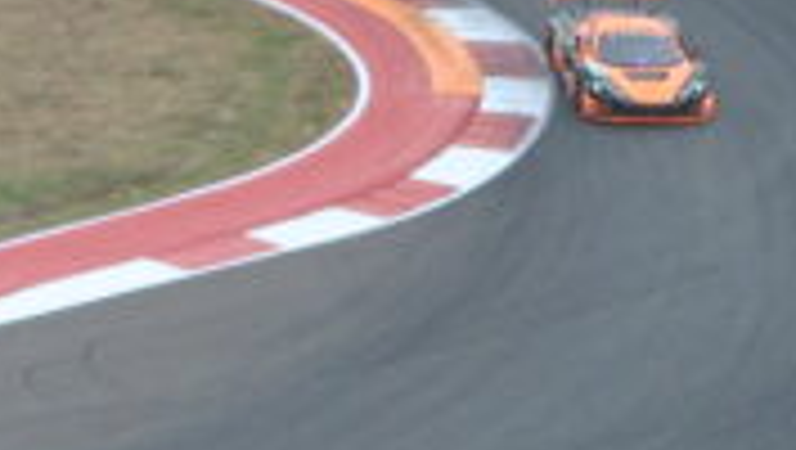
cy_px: 317
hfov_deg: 3.6
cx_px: -899
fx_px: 12467
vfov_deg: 2.1
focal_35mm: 590
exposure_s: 1/320
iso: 200
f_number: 5
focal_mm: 65
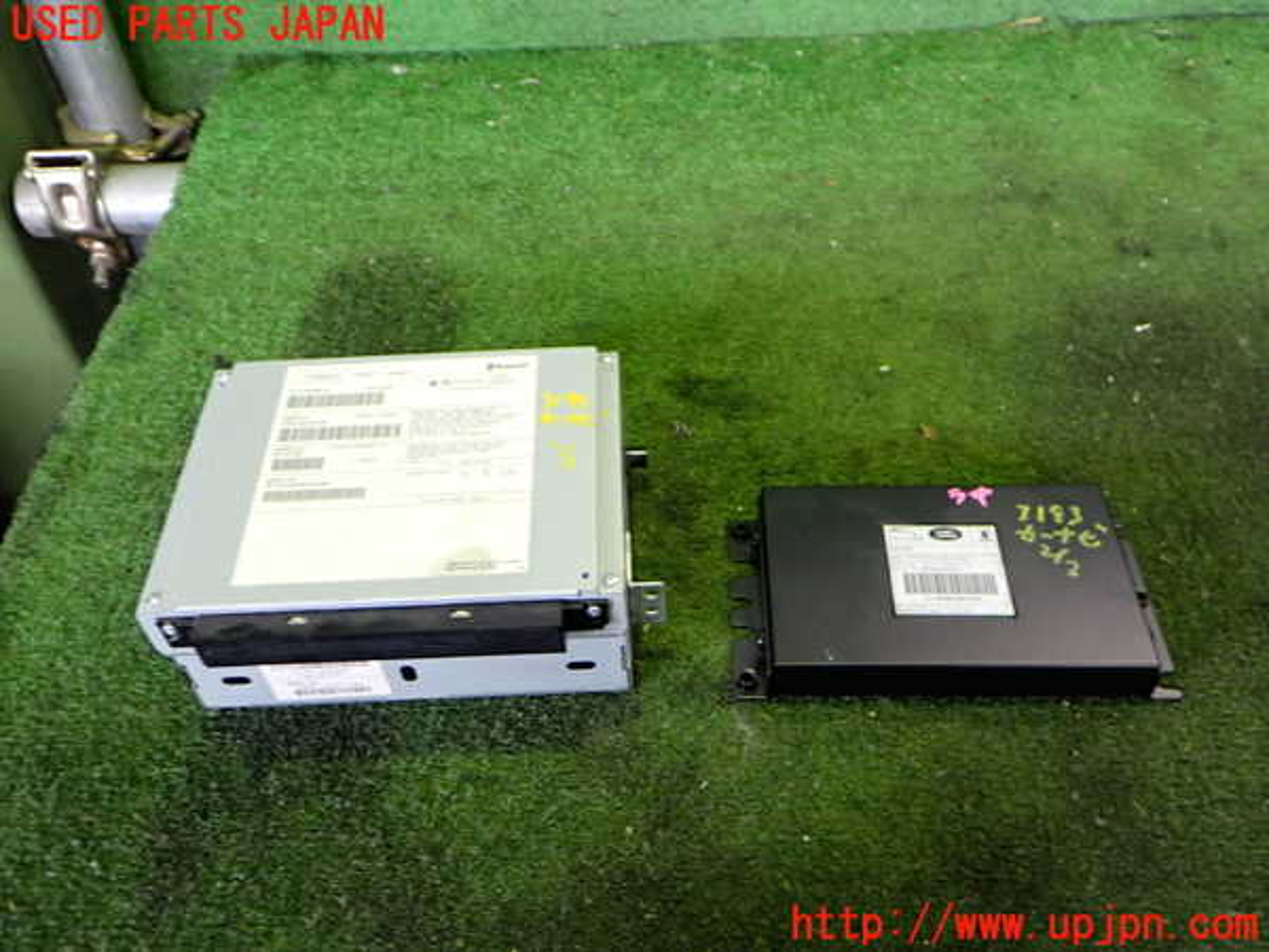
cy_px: 476
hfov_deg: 60.0
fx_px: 1100
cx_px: 634
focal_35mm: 30
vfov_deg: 46.8
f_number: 2.3
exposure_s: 1/30
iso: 320
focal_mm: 5.4
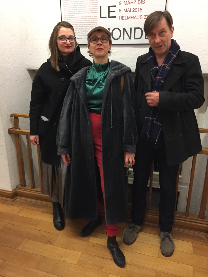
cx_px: 104
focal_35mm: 29
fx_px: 232
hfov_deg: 48.2
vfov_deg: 61.7
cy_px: 138
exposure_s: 1/33
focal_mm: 4.15
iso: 320
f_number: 2.2
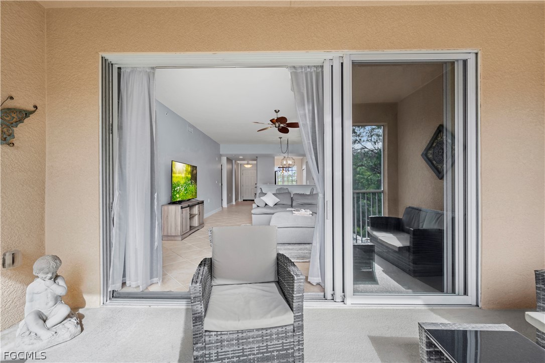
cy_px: 182
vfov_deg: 81.2
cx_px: 272
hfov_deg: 104.3
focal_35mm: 14
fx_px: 212
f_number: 8
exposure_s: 1/125
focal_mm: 14
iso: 250
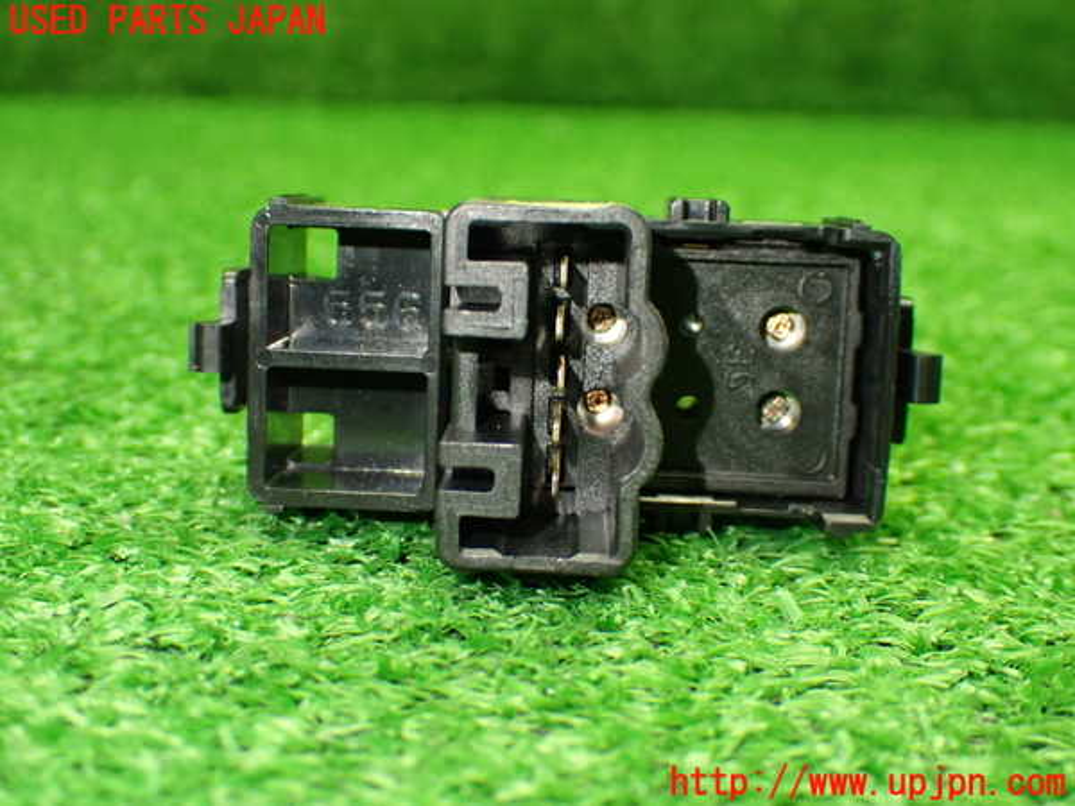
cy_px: 403
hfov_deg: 38.2
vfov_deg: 29.1
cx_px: 538
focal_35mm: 50
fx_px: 1553
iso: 800
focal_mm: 9.01
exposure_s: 1/60
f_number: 3.2
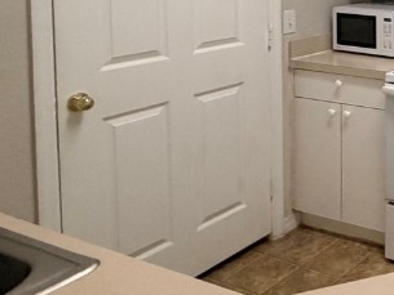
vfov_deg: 28.4
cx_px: 537
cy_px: -22
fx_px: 535
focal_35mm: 47
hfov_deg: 30.1
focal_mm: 2.22
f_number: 2.2
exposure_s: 1/60
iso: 320
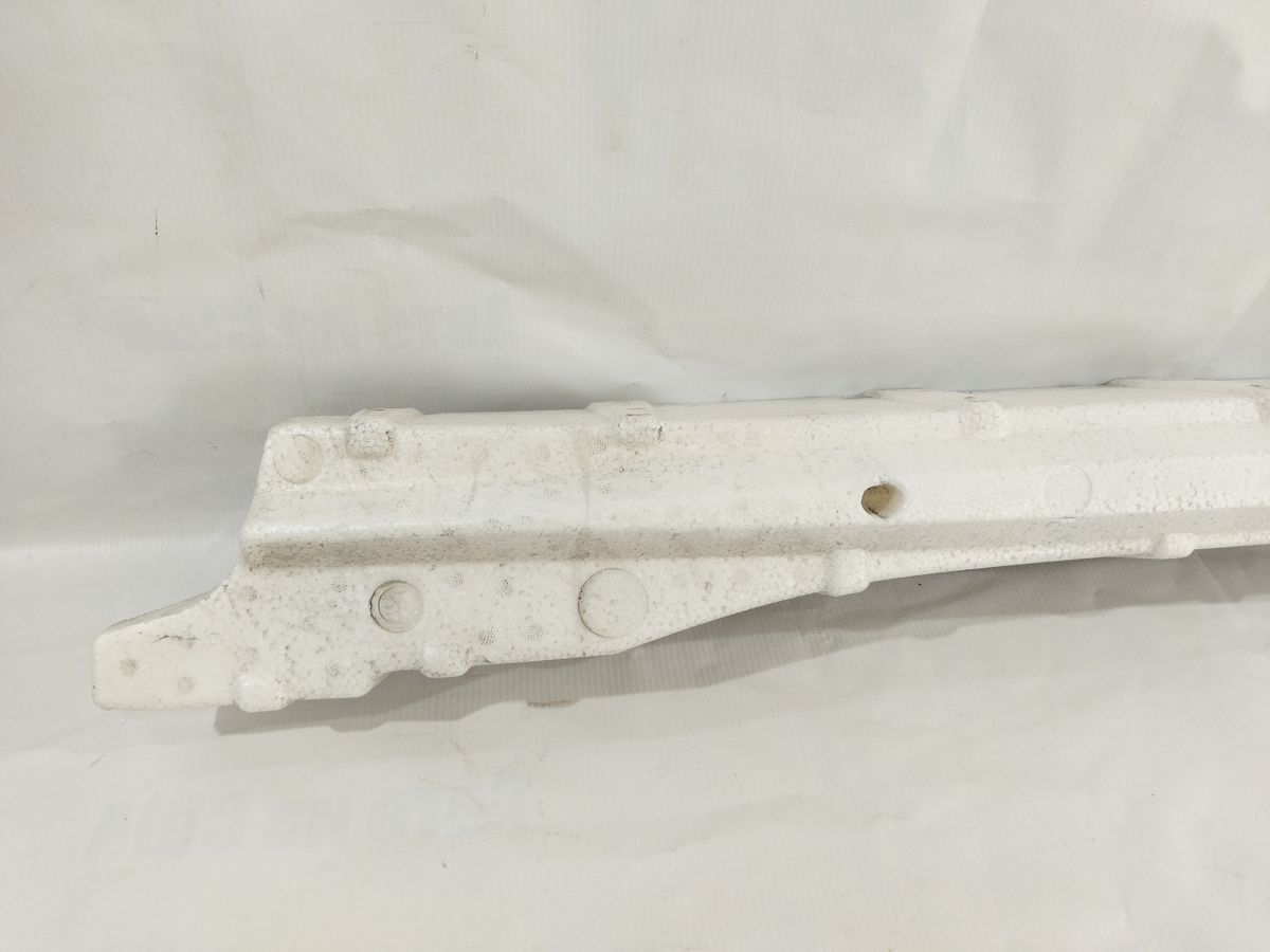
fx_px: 991
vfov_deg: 51.4
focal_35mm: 27
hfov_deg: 65.3
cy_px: 476
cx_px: 635
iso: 163
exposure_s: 1/50
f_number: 1.79
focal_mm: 4.71
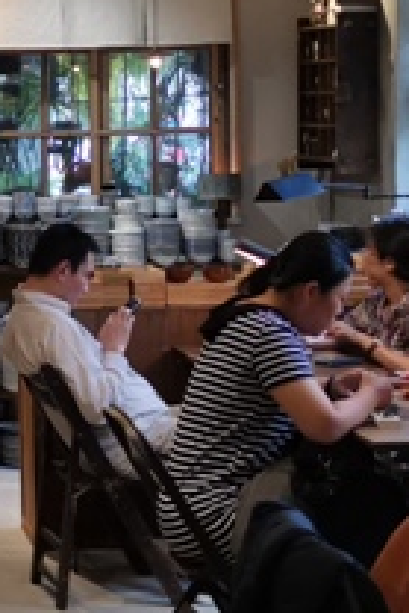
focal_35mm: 108
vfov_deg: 18.7
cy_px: 97
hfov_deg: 12.1
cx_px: -206
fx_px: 1837
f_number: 1.8
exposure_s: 1/120
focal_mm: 5.58
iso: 320
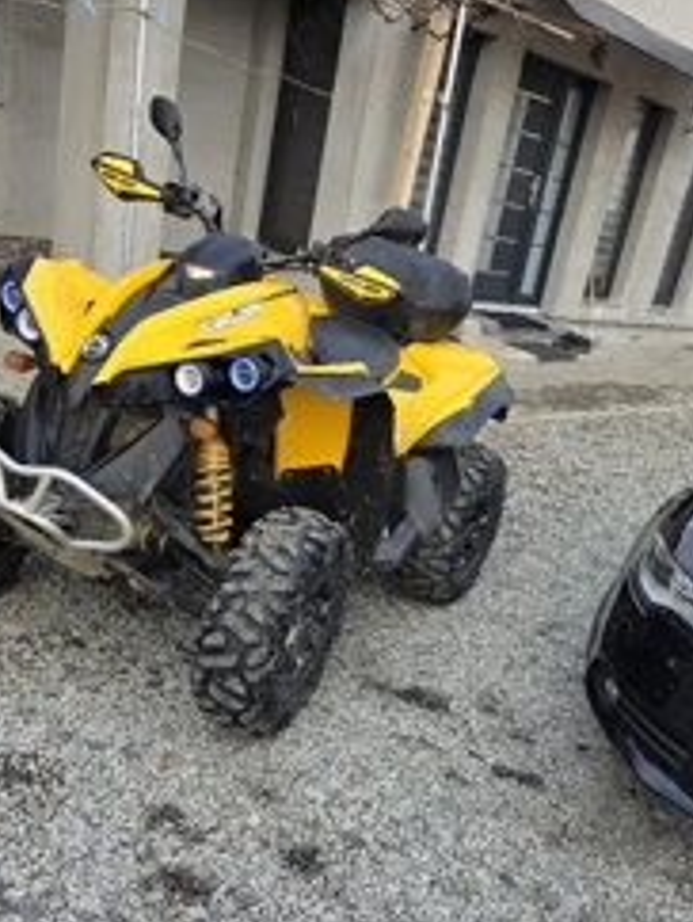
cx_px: 484
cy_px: 602
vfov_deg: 48.2
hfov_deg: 37.2
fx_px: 1013
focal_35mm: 38
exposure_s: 1/1667
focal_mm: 6.3
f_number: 1.7
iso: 80
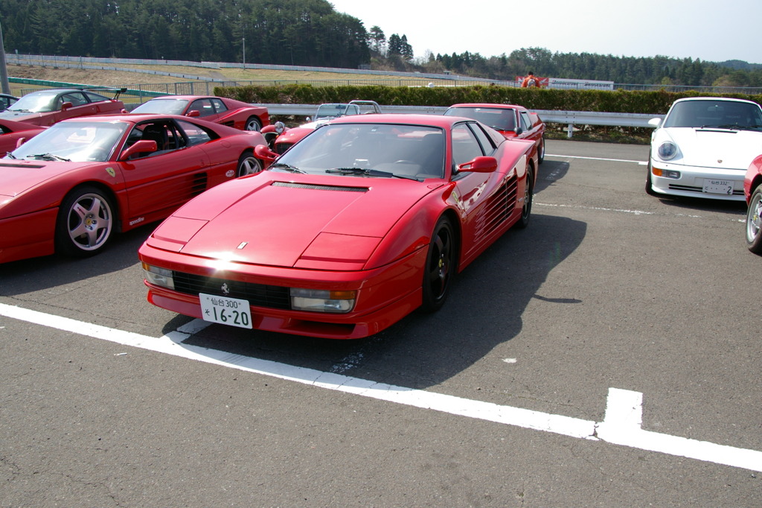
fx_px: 571
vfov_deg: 47.9
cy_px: 254
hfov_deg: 67.4
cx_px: 381
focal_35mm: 27
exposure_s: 1/250
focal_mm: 18
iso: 200
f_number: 8
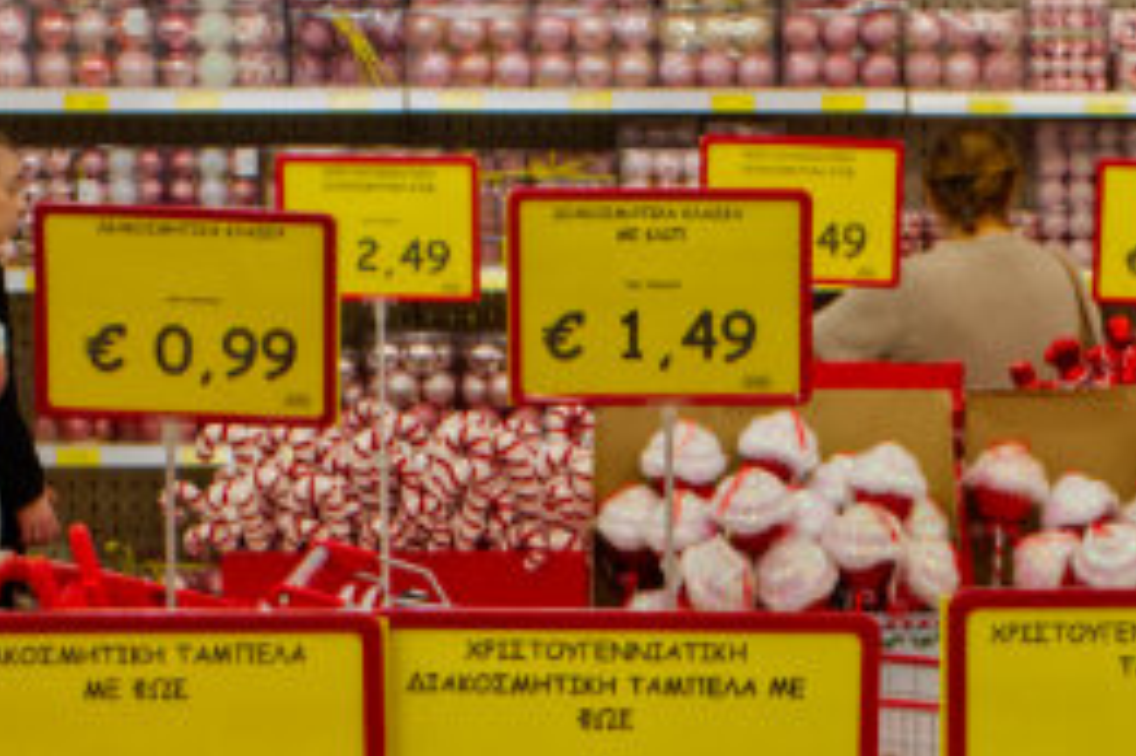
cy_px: 1239
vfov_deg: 9.7
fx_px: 4288
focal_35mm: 136
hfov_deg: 15.0
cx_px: 821
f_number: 6.3
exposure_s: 1/160
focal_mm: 23
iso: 400
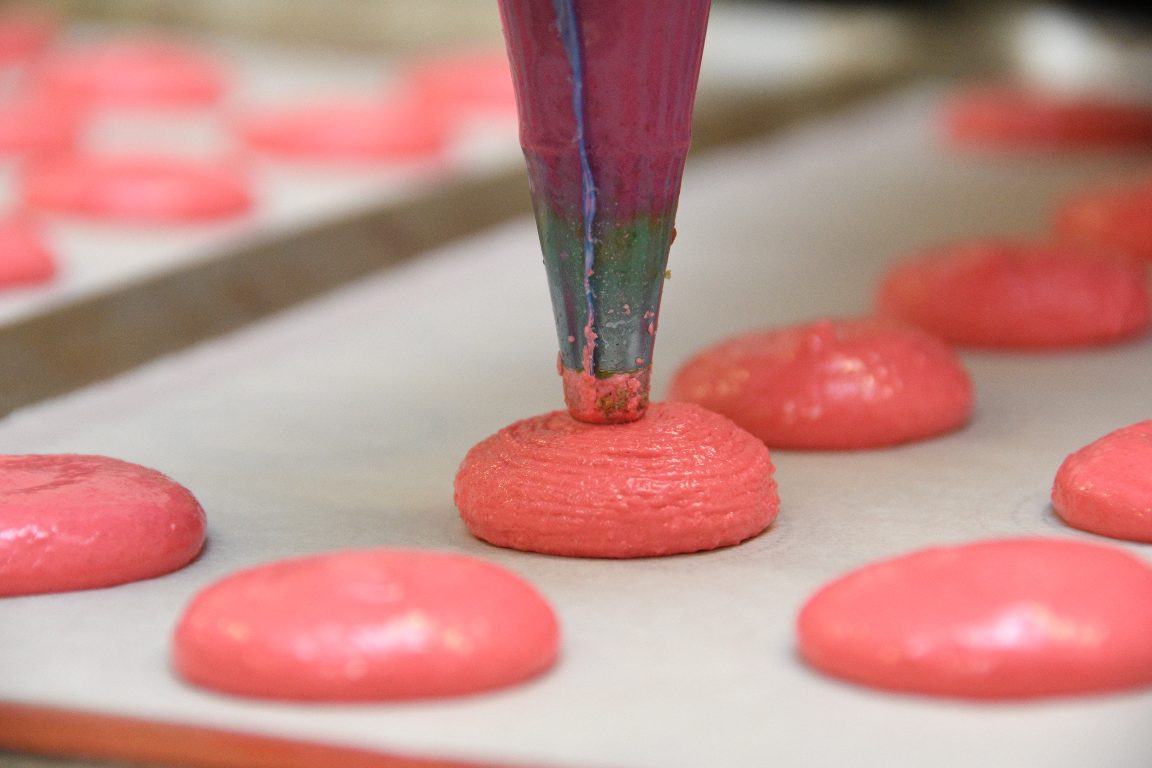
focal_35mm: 225
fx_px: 7200
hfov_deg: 9.1
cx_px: 576
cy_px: 384
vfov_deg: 6.1
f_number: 5.6
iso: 2500
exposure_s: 1/250
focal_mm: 150
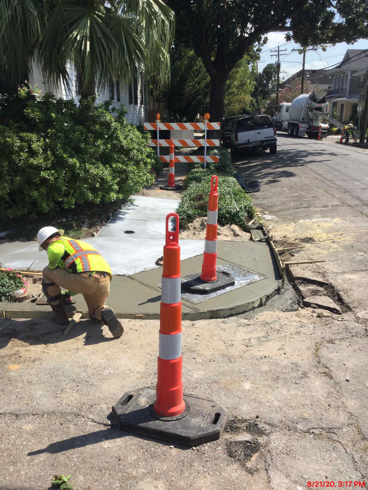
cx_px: 184
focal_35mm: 31
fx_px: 439
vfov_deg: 58.4
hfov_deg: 45.4
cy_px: 245
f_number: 2.4
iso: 25
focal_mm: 3.3
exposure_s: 1/1274
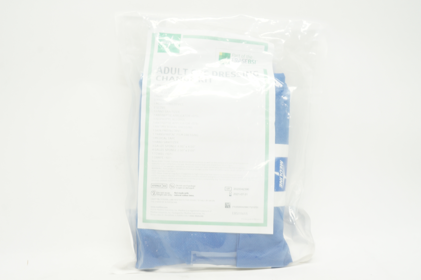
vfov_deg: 35.4
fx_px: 438
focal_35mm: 38
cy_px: 140
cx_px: 210
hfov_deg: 51.3
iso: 400
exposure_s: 1/20
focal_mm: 25
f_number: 9
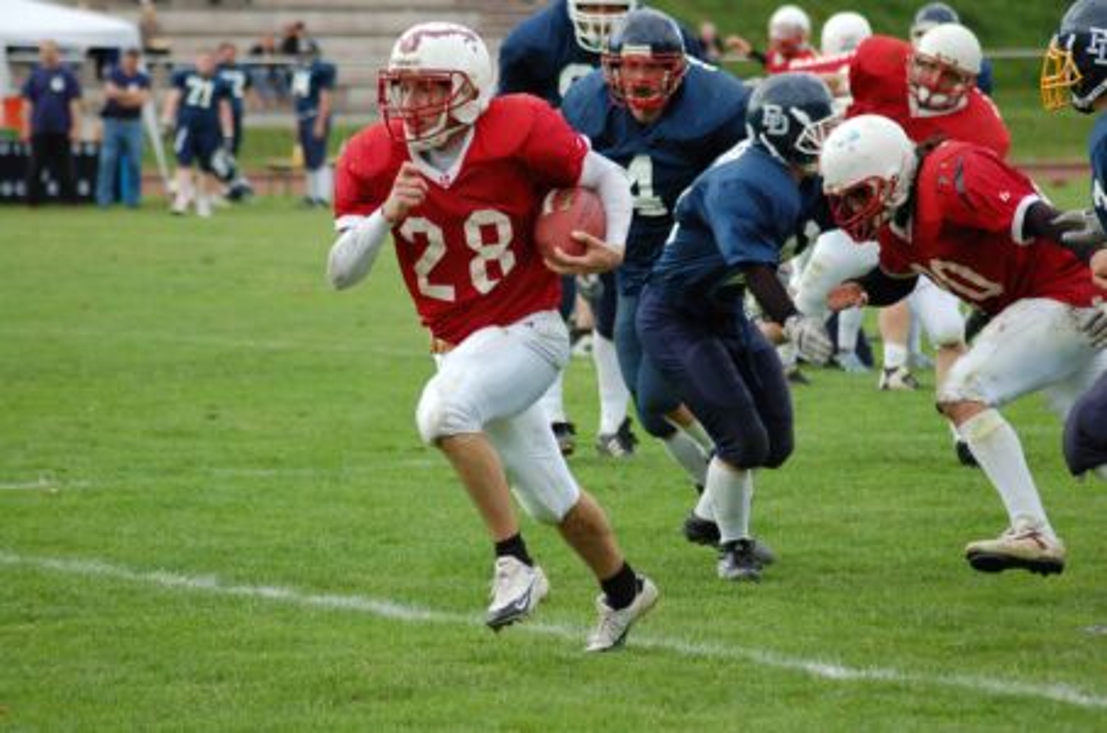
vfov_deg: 7.6
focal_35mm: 180
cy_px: 366
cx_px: 554
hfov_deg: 11.4
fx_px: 5523
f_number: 4.2
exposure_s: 1/1000
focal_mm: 120
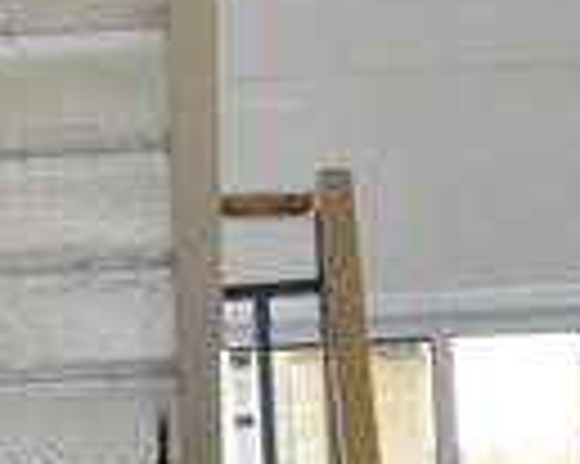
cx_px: 423
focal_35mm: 392
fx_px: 6722
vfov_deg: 3.9
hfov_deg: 4.9
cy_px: 1016
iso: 640
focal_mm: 45
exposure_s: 1/60
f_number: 4.8
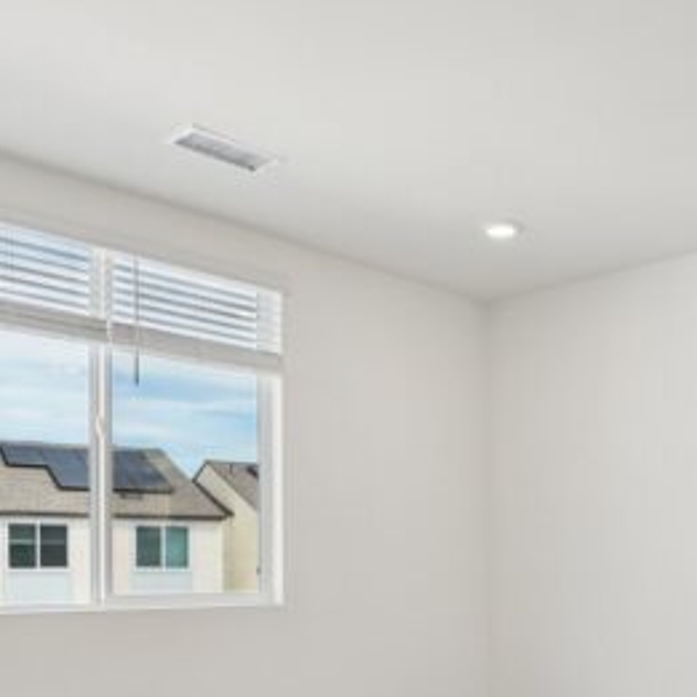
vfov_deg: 39.2
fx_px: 911
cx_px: 470
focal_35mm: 40
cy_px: 614
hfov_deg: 41.3
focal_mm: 16
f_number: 8
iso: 400
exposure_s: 1/100
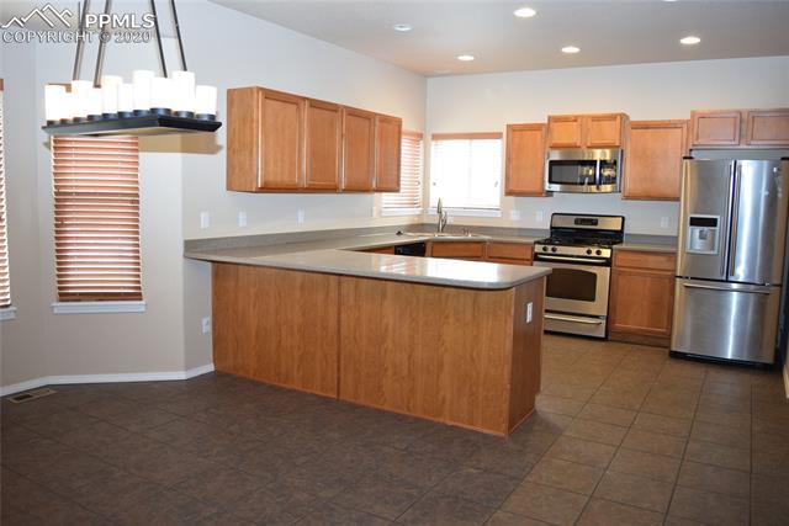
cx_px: 394
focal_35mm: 27
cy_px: 263
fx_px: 592
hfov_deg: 67.4
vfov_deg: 48.0
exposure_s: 1/60
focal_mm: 18
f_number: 4
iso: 450
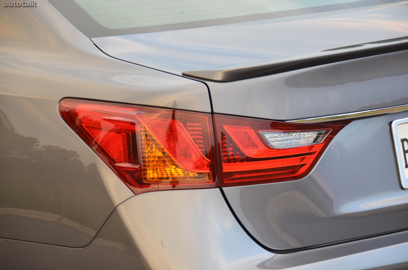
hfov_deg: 14.4
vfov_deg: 9.6
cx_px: 204
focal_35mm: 142
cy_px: 135
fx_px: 1612
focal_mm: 95
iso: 1600
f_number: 5.3
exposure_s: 1/200
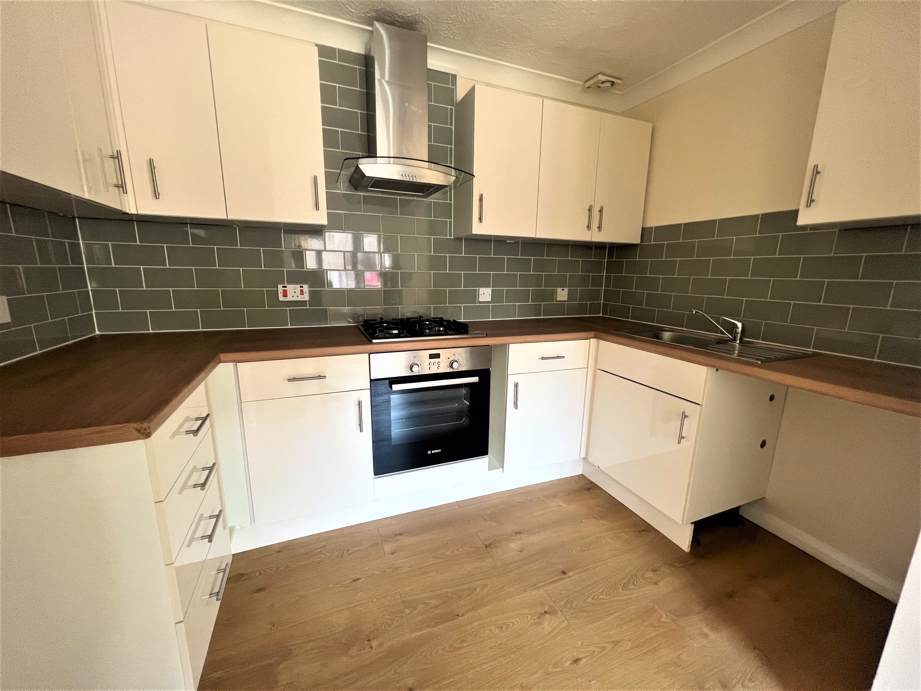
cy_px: 346
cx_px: 460
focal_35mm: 13
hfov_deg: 106.2
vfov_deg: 89.9
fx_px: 346
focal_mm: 1.57
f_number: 1.8
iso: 250
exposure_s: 1/76
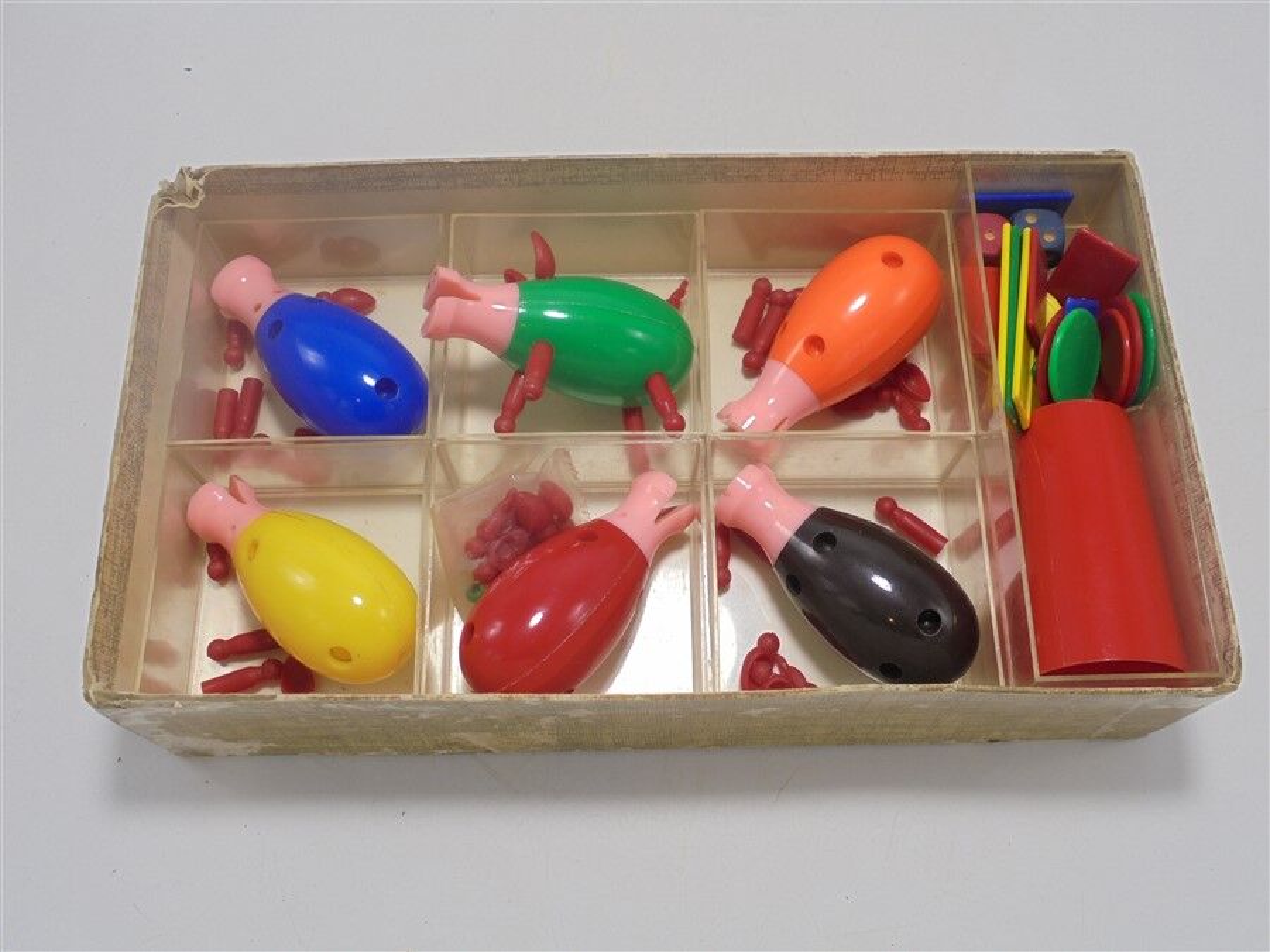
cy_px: 476
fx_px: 1247
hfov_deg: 54.0
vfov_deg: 41.8
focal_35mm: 34
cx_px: 635
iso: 100
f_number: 4
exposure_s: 1/80
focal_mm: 6.1
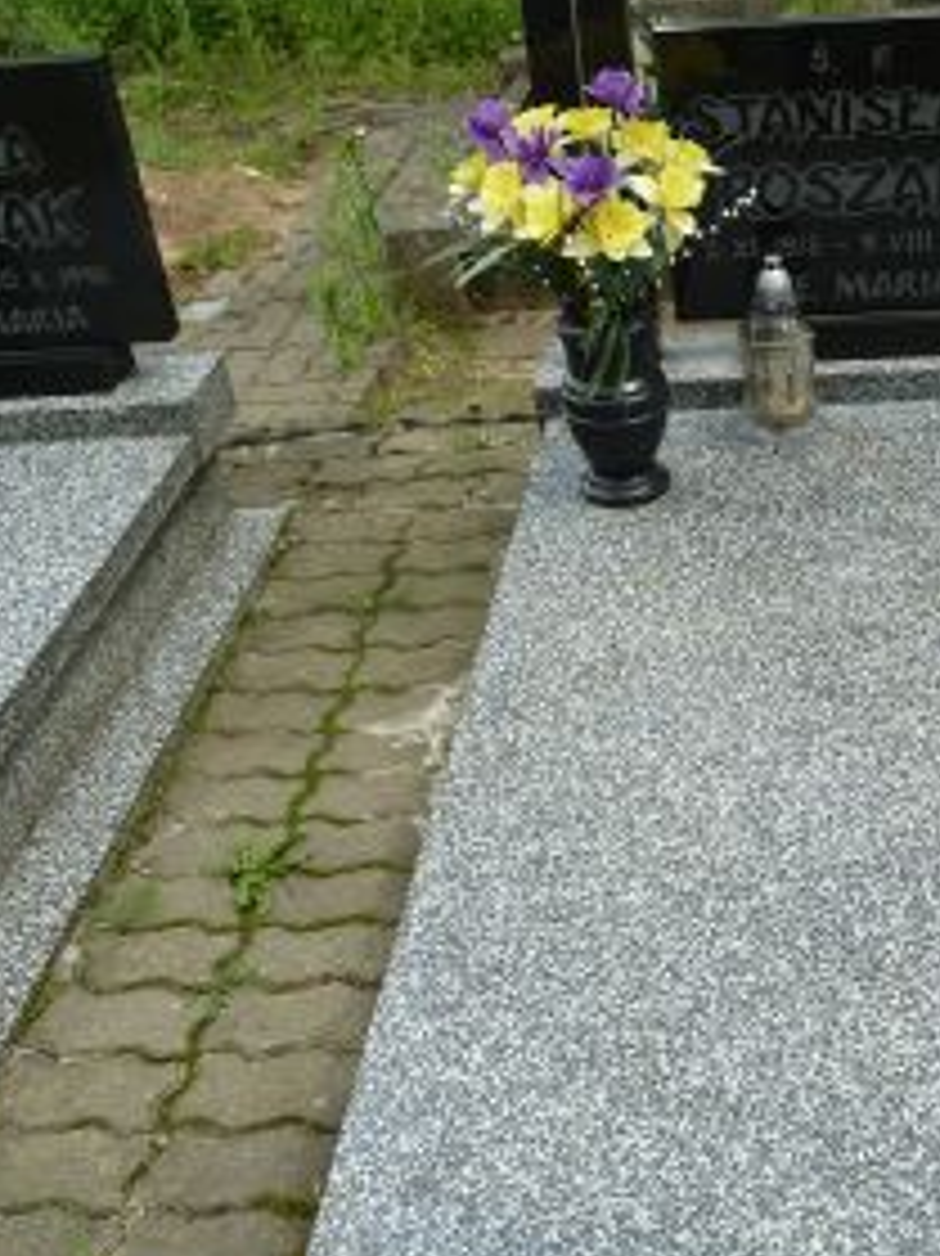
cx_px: 756
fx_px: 1558
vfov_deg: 43.9
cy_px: 662
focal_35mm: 43
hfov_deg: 32.6
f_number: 4
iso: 80
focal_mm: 4.1
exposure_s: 1/200
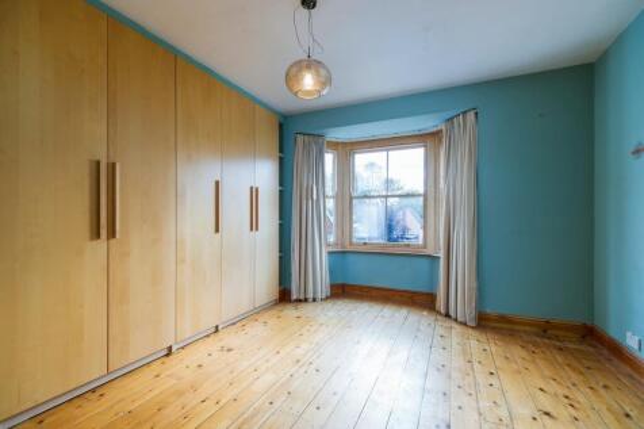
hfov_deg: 100.4
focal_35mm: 15
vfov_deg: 77.3
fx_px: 268
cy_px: 214
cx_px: 322
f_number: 7.1
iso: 160
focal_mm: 10.3
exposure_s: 1/60
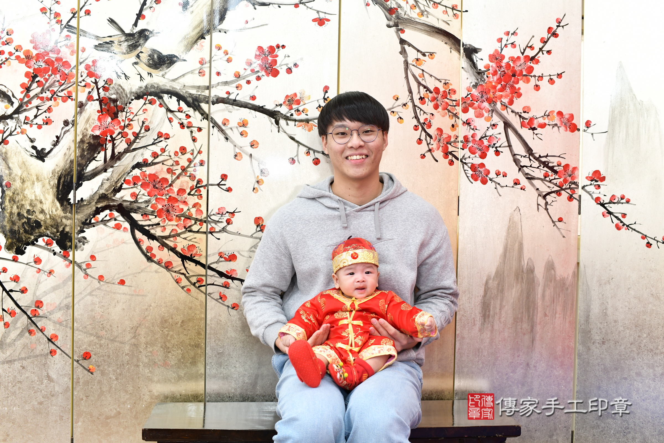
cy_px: 222
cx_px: 332
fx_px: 646
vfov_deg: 37.9
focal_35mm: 35
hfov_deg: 54.4
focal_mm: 35
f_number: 4.5
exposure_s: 1/200
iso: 1000
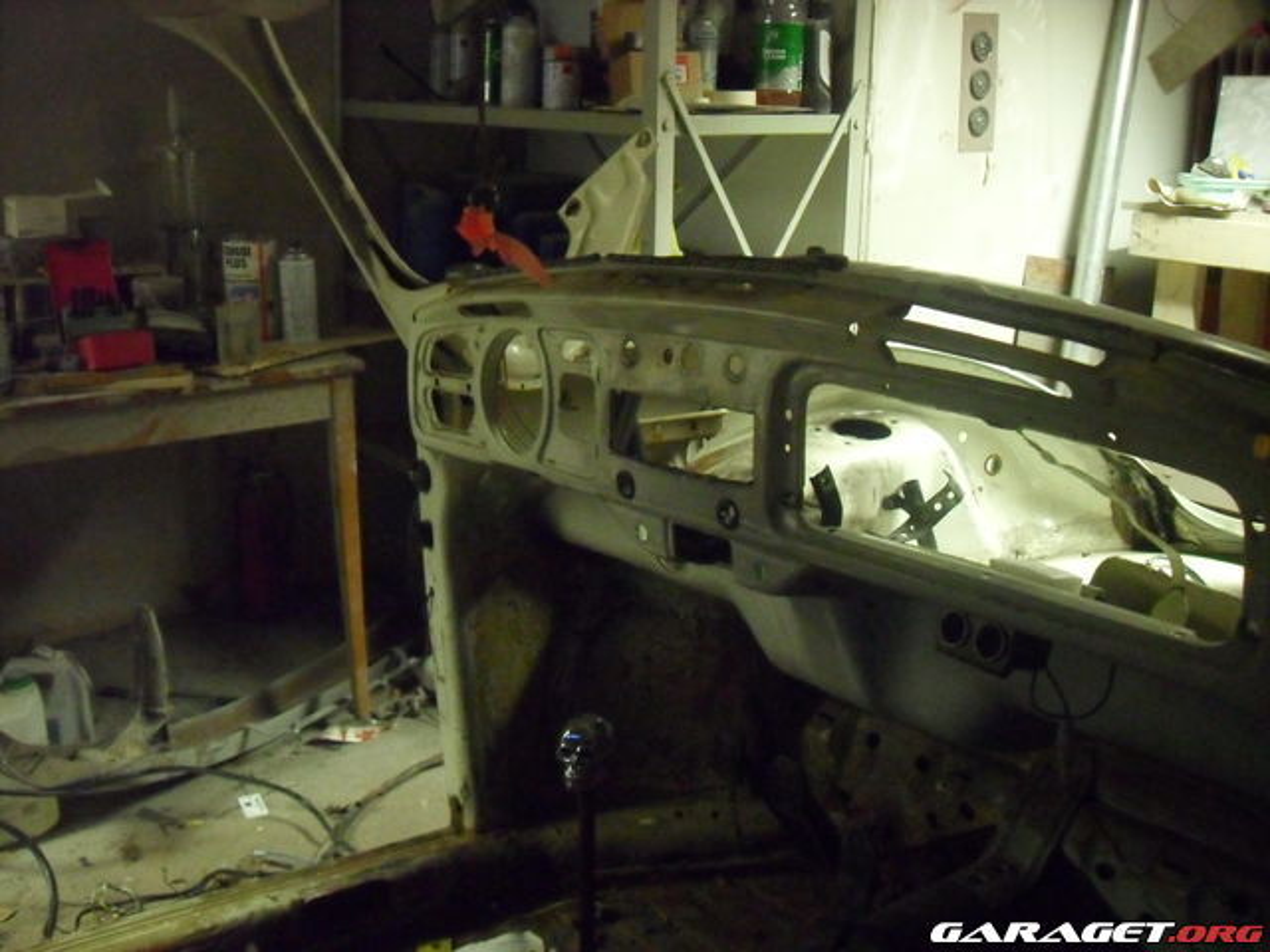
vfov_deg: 40.7
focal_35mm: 35
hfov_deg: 52.6
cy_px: 476
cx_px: 635
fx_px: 1284
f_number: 2.8
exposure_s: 1/15
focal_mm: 6.2
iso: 800
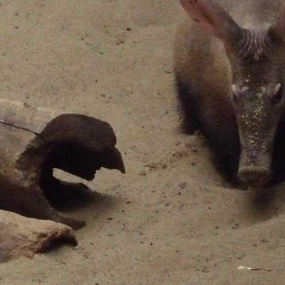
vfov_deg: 5.3
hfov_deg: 5.3
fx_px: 3074
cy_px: 113
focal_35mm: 330
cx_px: 210
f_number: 4.7
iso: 800
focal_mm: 17.5
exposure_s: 1/40
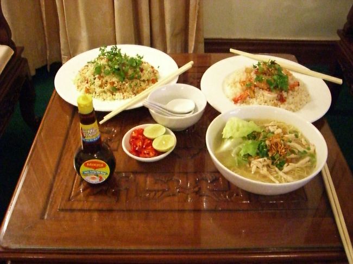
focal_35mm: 38
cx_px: 176
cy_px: 132
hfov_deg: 49.0
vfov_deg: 37.7
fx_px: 387
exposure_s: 1/25
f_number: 2.7
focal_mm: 6.2
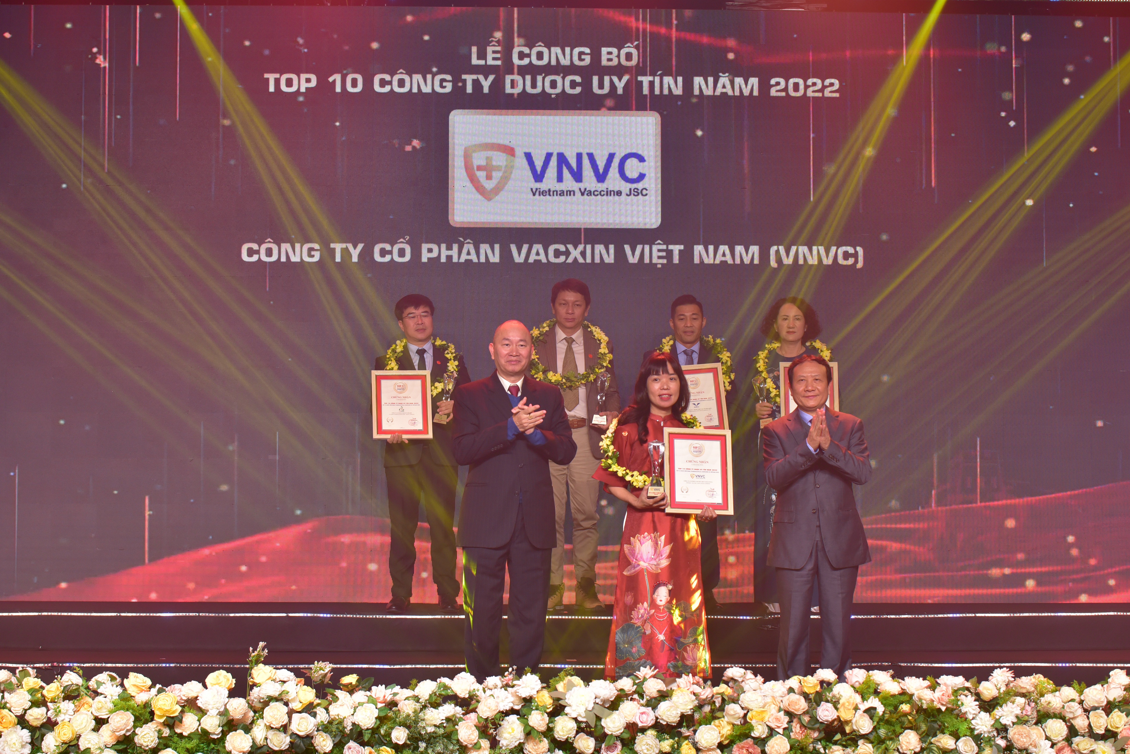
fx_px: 2449
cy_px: 377
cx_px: 565
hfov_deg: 26.0
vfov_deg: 17.5
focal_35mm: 78
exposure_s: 1/125
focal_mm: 78
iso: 1250
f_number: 5.6
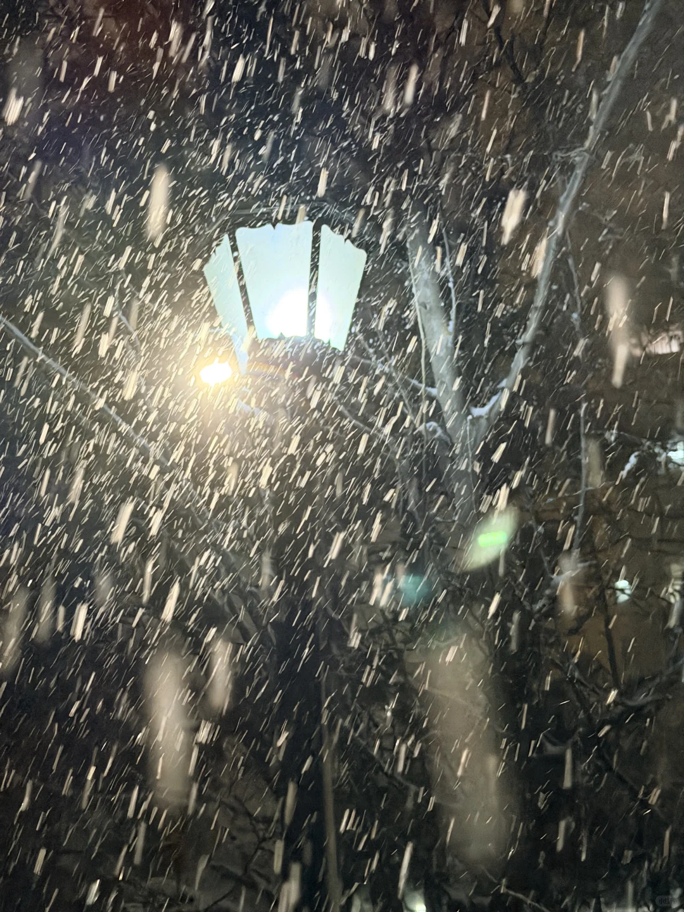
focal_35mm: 48
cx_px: 342
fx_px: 1265
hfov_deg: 30.3
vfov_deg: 39.7
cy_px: 456
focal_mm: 6.76
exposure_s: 1/33
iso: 500
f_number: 1.78
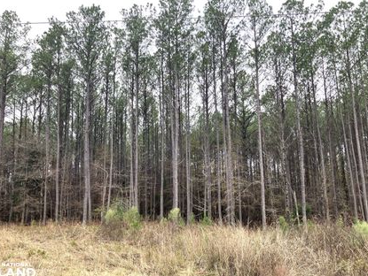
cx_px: 186
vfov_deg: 48.3
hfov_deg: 61.6
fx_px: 309
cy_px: 142
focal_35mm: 29
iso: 25
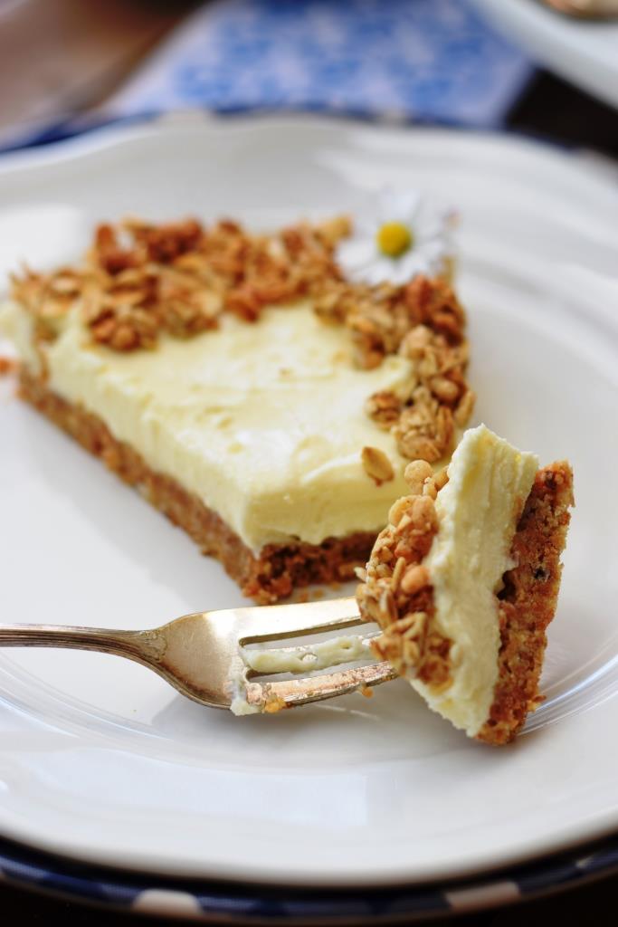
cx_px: 309
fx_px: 1930
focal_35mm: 75
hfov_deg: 18.2
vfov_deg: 27.0
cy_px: 464
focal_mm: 50
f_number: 3.5
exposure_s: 1/160
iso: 100
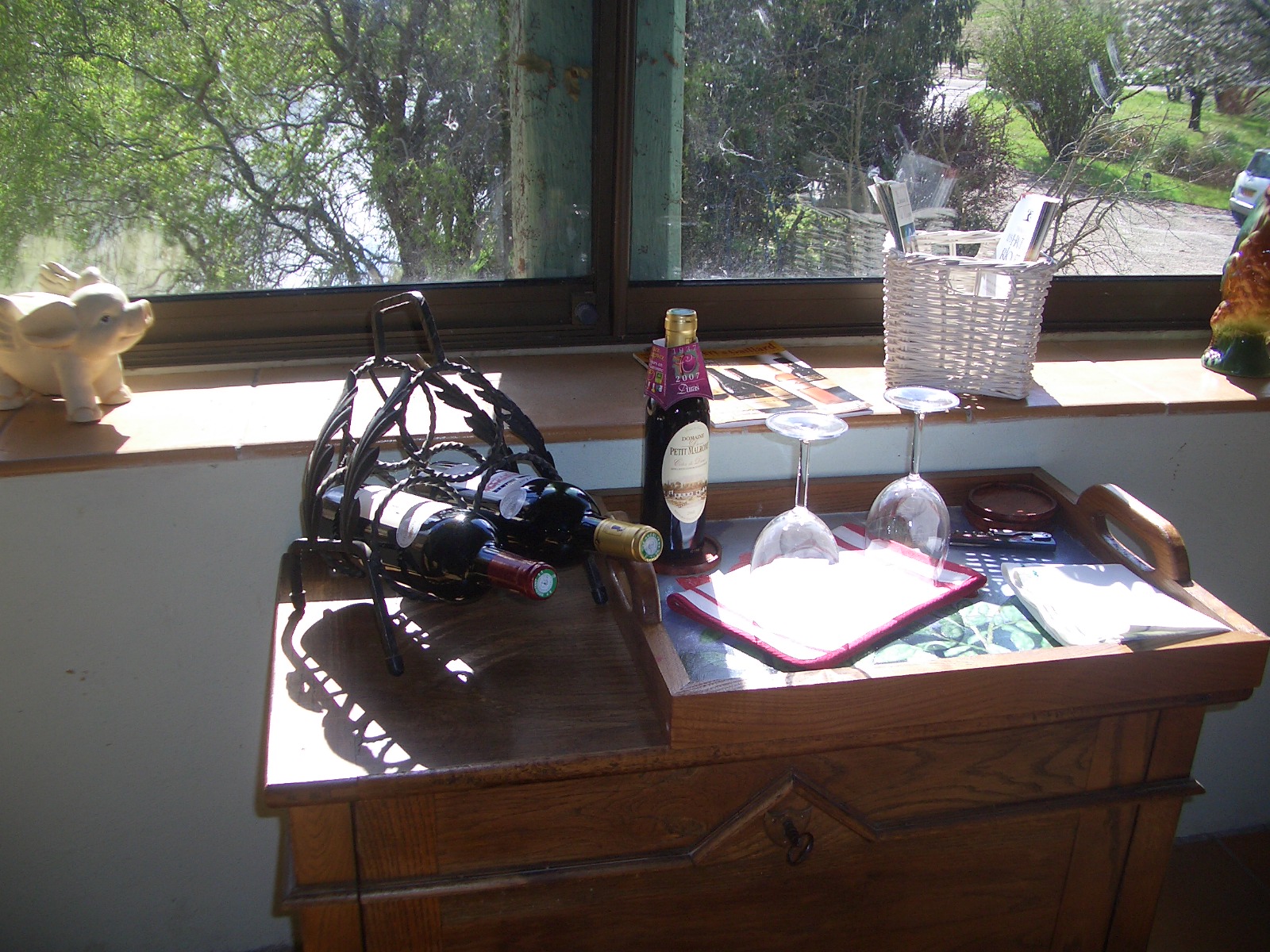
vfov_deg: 40.7
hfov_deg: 52.6
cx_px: 635
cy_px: 476
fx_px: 1284
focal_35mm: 35
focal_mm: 5.8
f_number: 2.6
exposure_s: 1/400
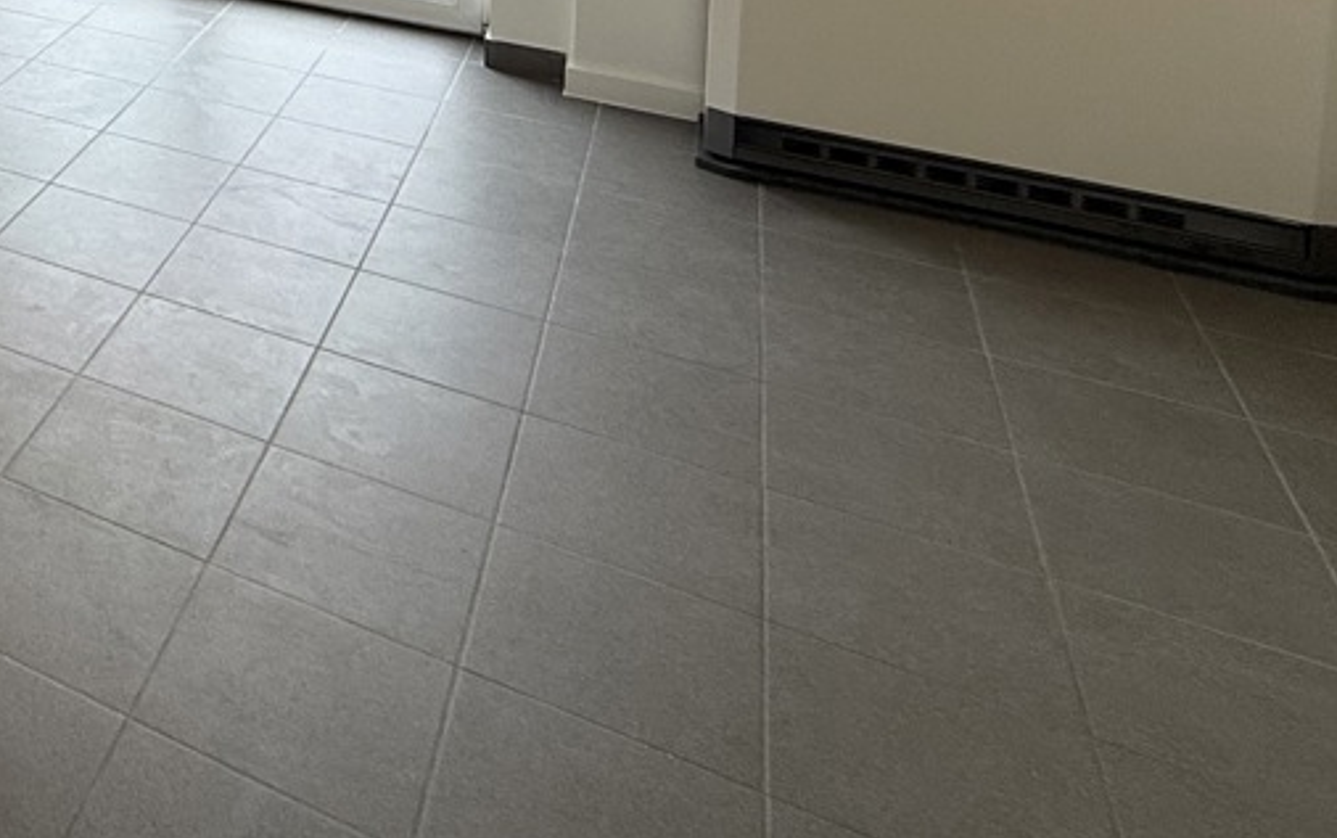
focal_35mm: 40
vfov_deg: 25.5
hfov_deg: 37.1
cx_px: -279
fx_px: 1458
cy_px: -362
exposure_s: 1/113
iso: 64
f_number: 2.2
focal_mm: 2.22
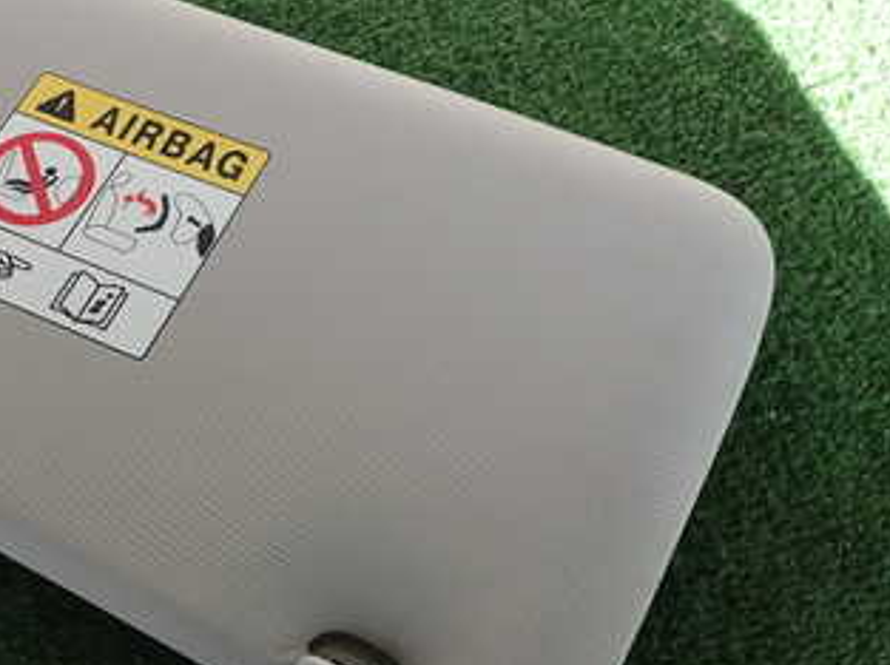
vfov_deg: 30.2
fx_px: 1233
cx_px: 119
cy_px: 364
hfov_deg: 37.5
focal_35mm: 48
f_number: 2.8
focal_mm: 4.5
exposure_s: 1/100
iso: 100
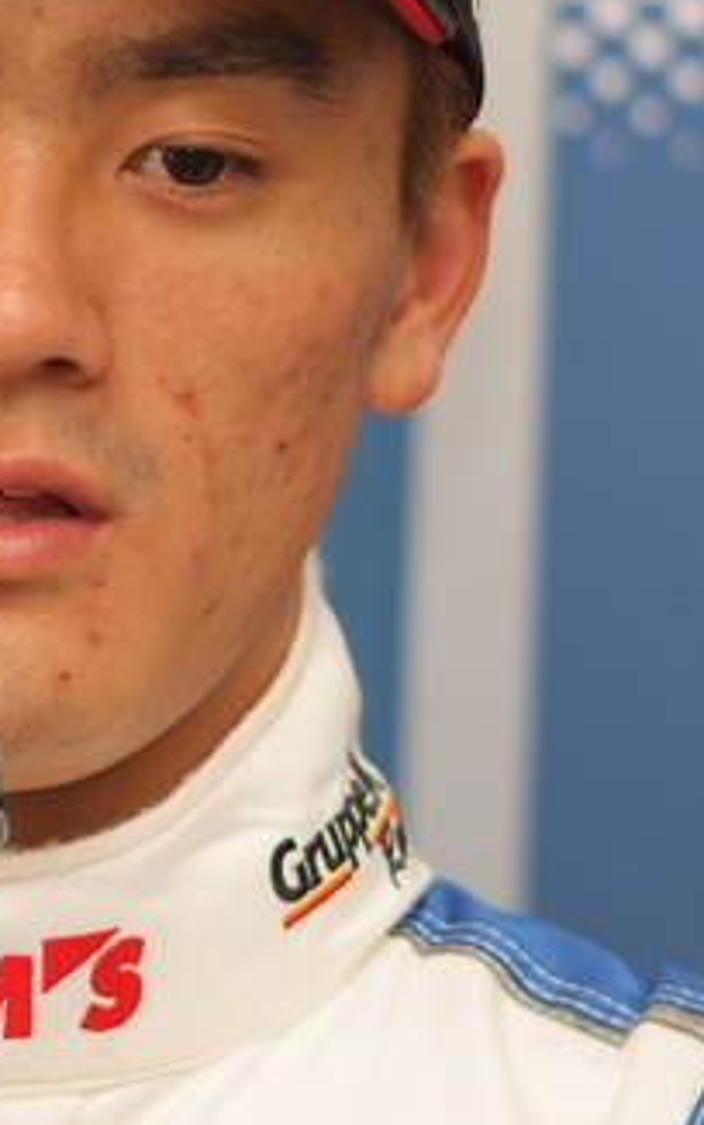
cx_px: -24
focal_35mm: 607
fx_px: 18617
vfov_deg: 3.5
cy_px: 393
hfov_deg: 2.2
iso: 400
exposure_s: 1/125
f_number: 2.8
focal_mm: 180
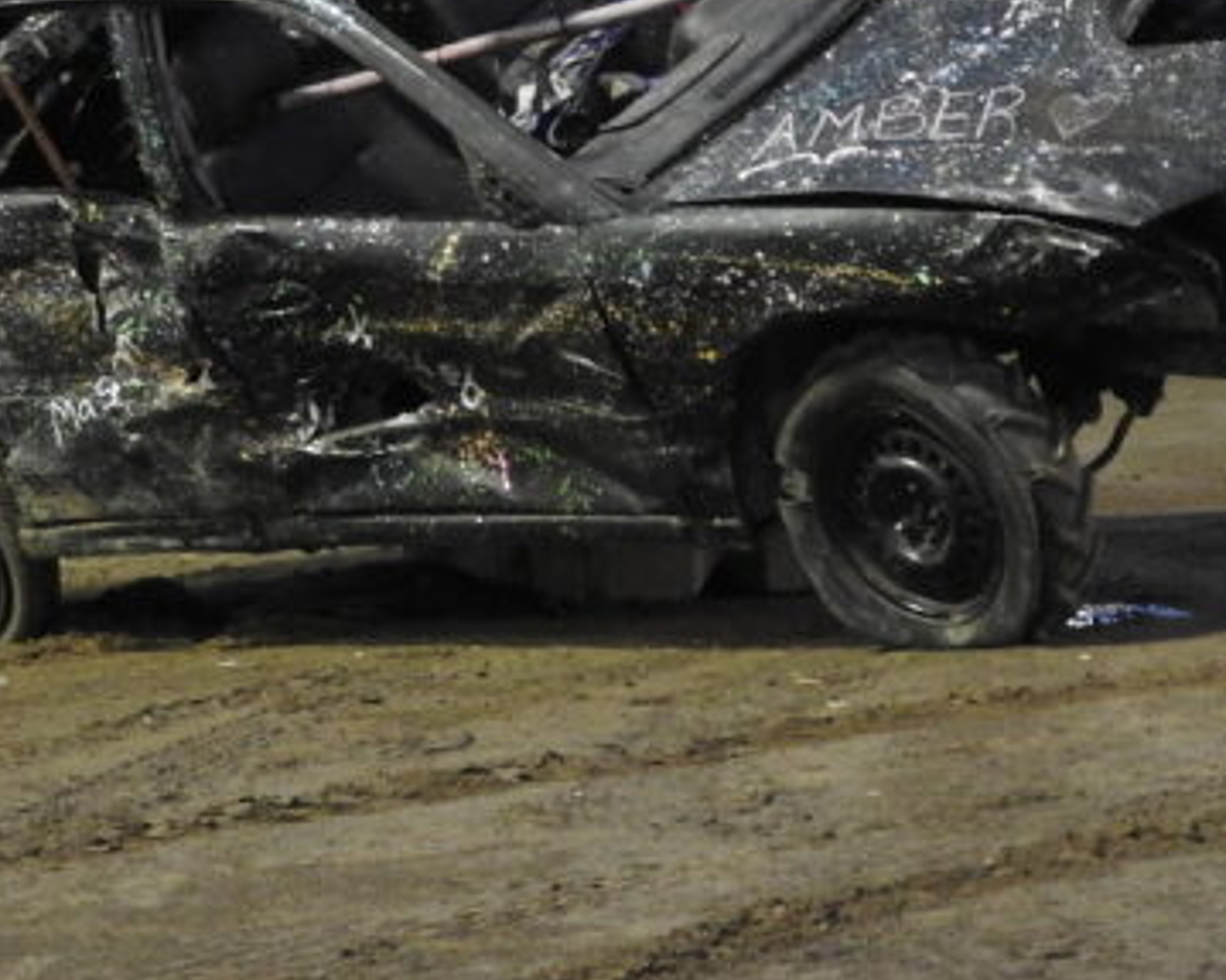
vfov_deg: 10.0
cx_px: 1223
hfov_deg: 12.5
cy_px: -160
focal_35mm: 153
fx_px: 5550
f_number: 4
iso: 400
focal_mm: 9.9
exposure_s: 1/15
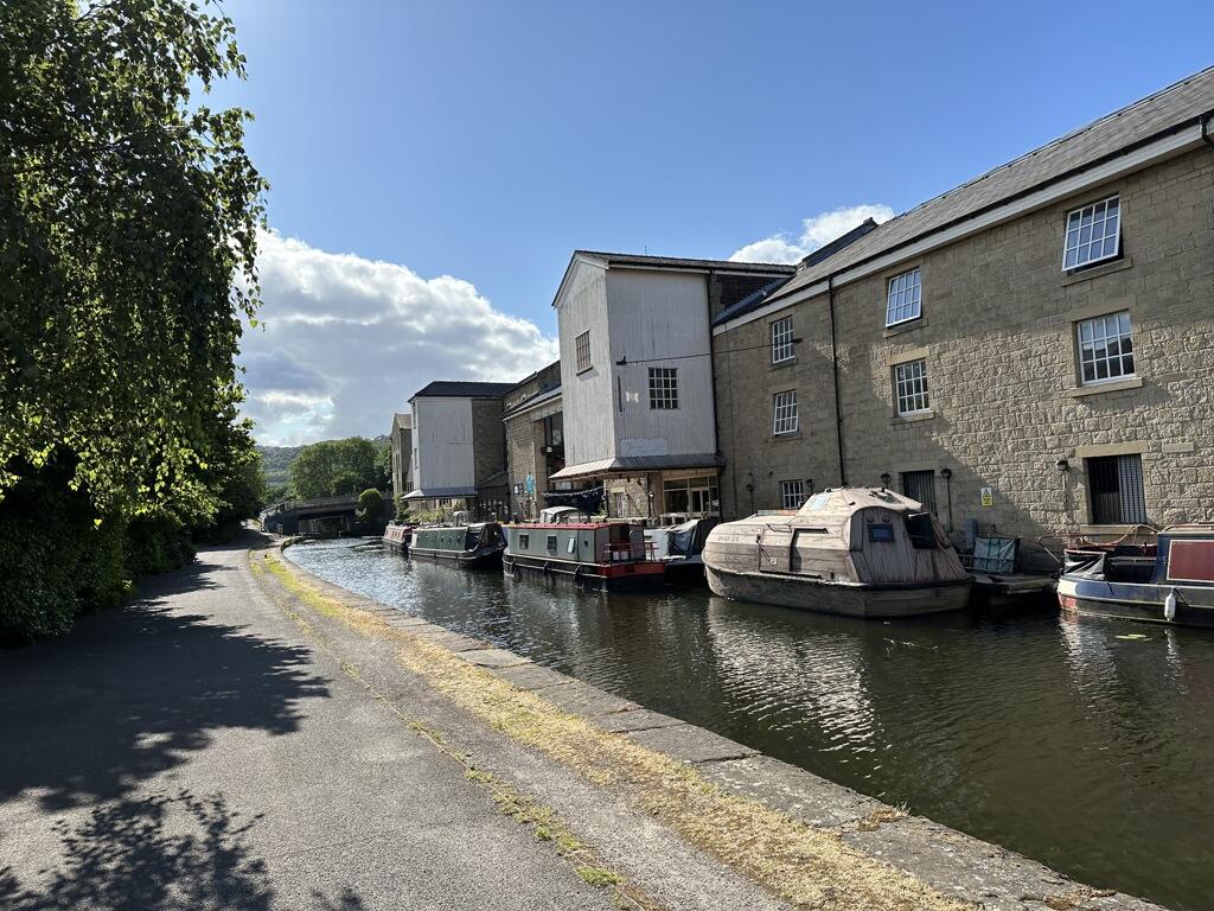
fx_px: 842
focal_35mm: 24
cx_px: 607
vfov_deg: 56.8
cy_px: 456
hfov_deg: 71.6
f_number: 1.78
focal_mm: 6.86
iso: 80
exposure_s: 1/5848
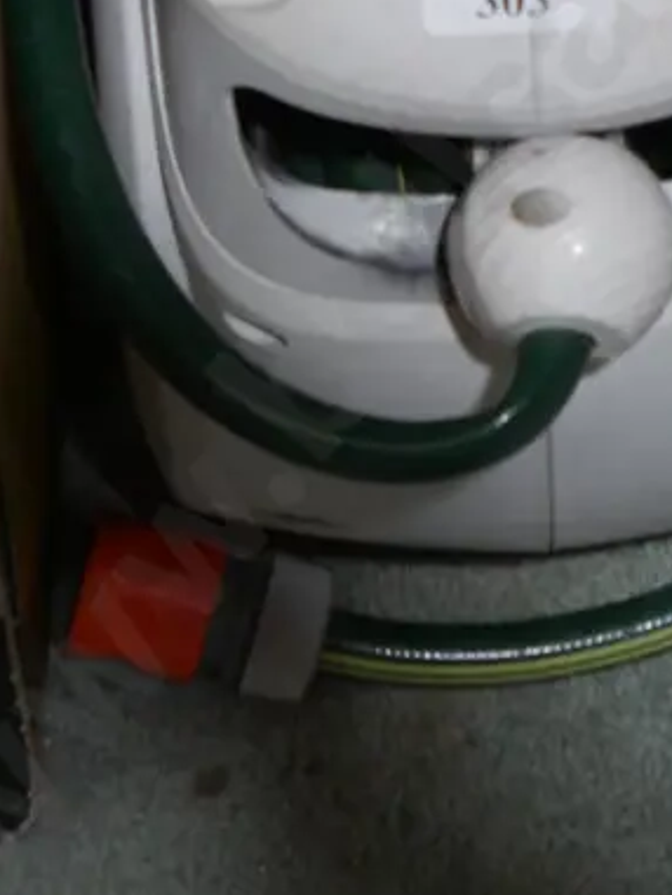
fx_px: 5847
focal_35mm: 226
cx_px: 668
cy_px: -85
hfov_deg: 6.6
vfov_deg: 8.7
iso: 1000
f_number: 5.6
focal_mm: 42
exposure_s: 1/100
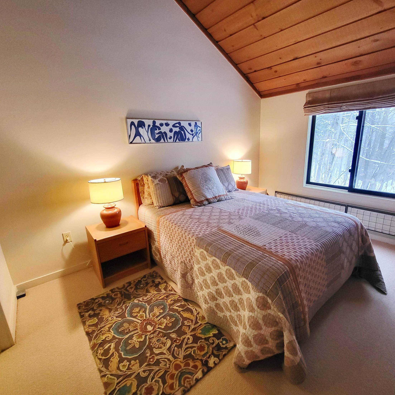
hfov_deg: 87.1
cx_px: 218
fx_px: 207
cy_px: 201
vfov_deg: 87.4
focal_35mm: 16
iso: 400
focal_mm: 1.74
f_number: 2.2
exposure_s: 1/30
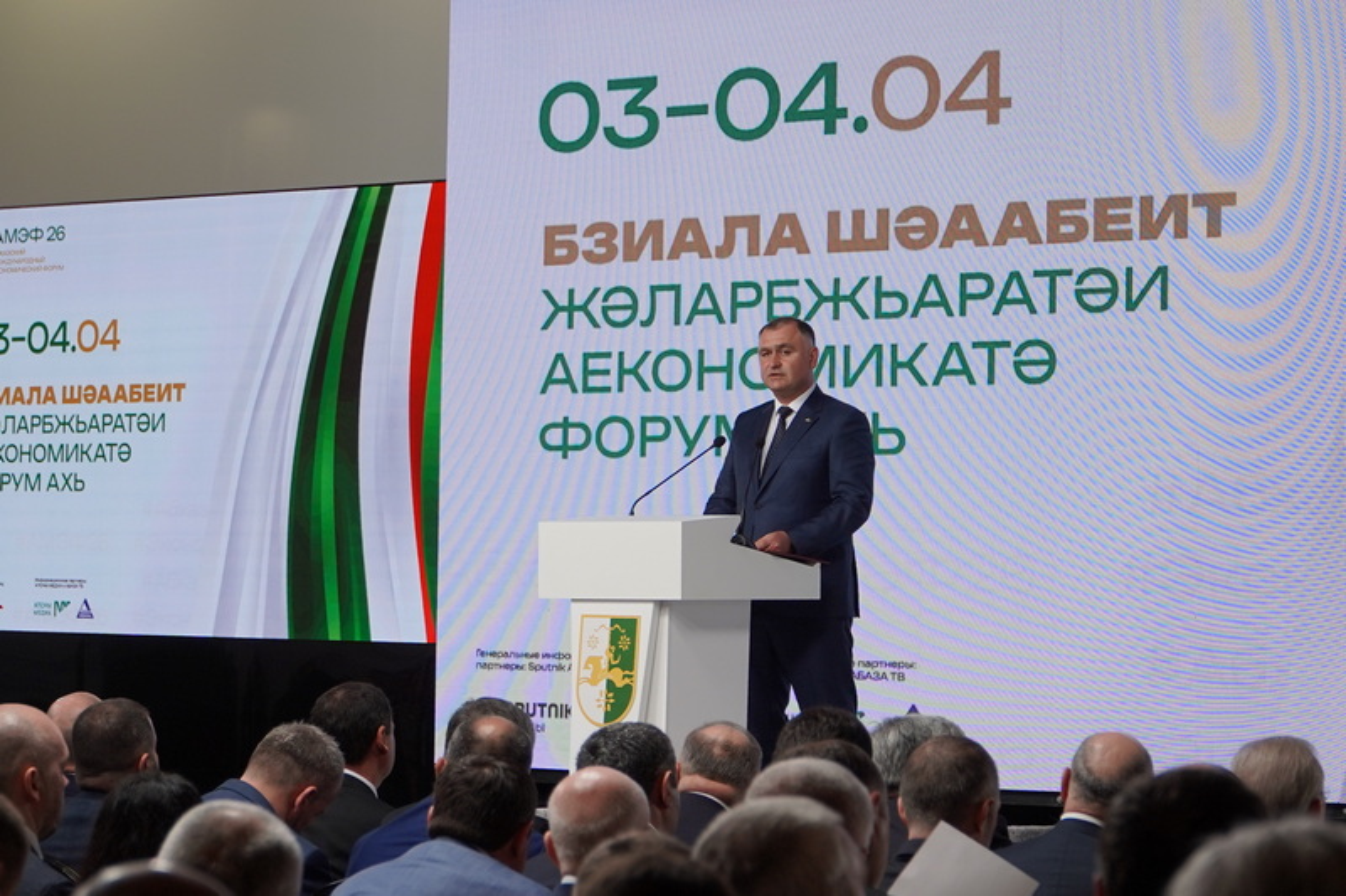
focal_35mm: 88
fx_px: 3289
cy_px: 448
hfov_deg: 23.1
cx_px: 673
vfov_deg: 15.5
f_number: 4
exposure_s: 1/160
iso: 200
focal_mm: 59
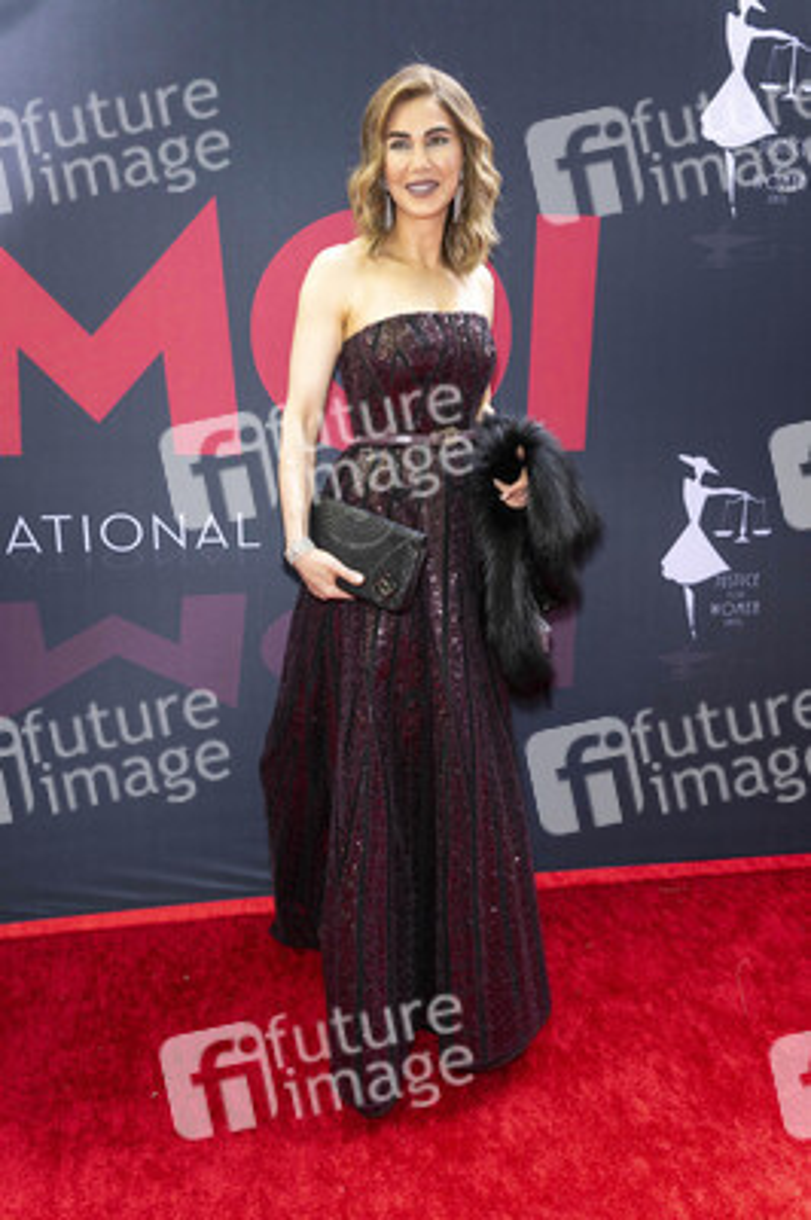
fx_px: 880
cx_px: 406
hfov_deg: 49.5
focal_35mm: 26
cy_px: 610
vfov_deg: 69.4
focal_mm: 26
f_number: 5.6
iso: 800
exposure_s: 1/200
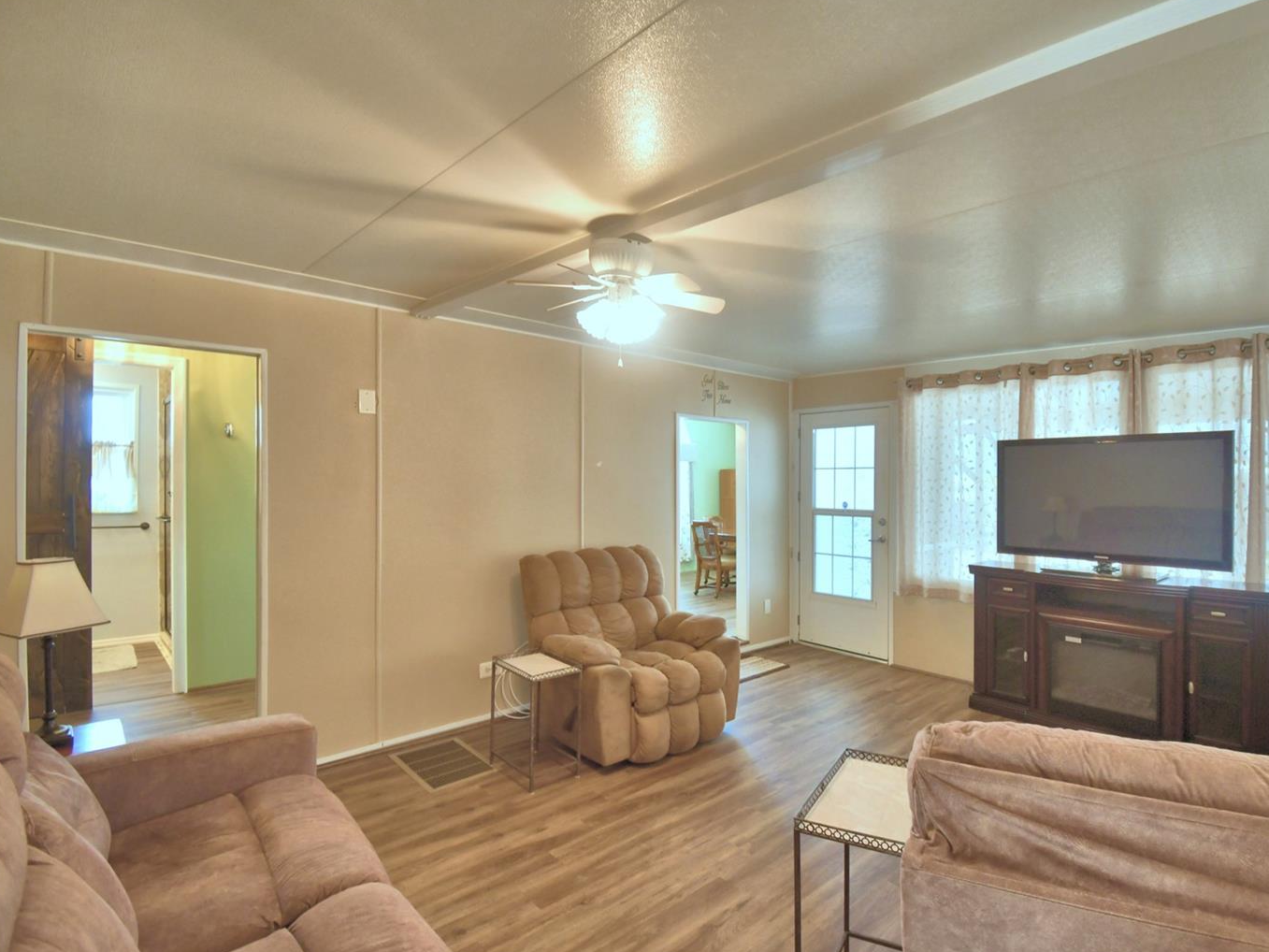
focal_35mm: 17
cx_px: 738
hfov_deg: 90.3
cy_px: 488
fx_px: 623
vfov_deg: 74.7
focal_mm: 10
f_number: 4.5
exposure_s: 1/30
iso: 400
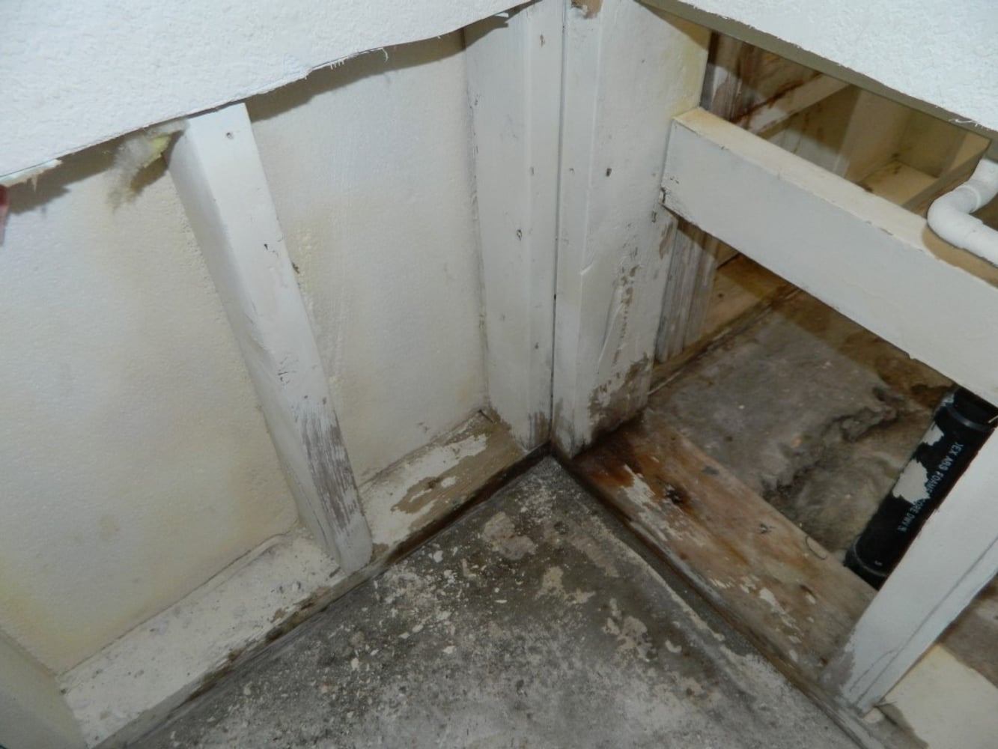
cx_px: 499
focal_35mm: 25
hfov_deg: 69.4
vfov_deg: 54.9
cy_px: 374
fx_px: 721
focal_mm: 4.5
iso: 200
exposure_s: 1/30
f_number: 3.1
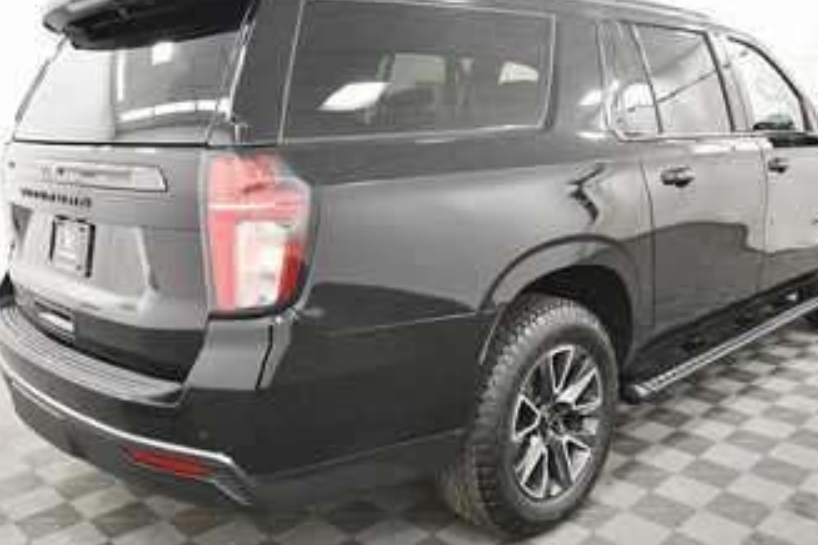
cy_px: 259
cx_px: 435
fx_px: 750
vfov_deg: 40.0
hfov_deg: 57.2
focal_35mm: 33
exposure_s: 1/125
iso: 2800
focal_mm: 18
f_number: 5.6
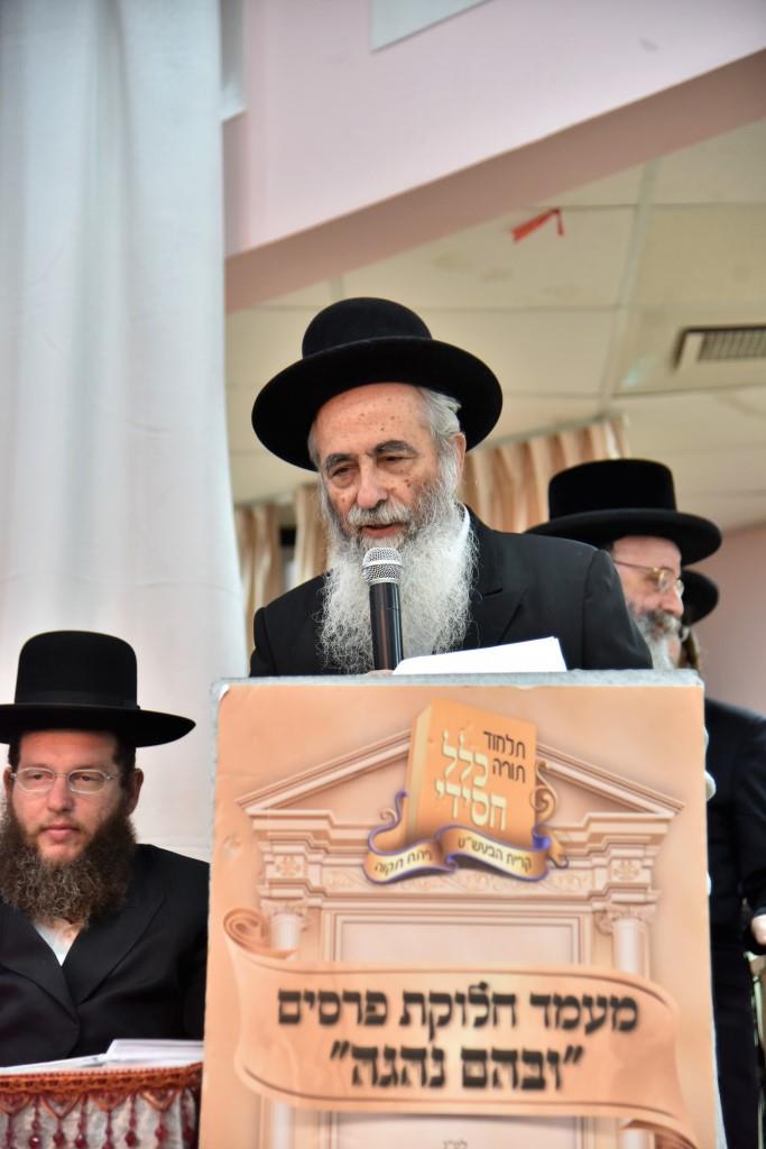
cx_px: 383
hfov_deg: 17.5
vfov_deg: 26.0
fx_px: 2488
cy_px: 574
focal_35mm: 78
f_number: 4
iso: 2000
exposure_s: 1/200
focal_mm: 78
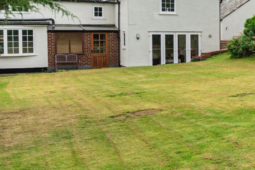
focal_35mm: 69
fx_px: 489
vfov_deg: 19.6
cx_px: 371
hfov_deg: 23.8
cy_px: 50
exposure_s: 1/500
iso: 320
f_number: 8
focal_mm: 19
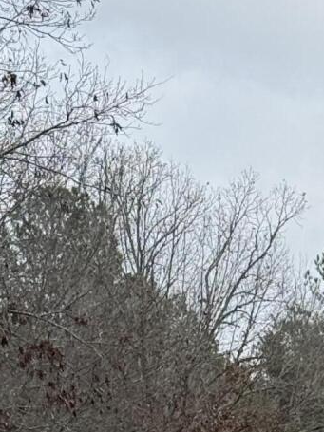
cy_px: 575
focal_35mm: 211
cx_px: 10
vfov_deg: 9.2
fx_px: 2634
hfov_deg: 7.0
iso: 80
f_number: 1.78
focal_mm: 6.76
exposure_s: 1/2667
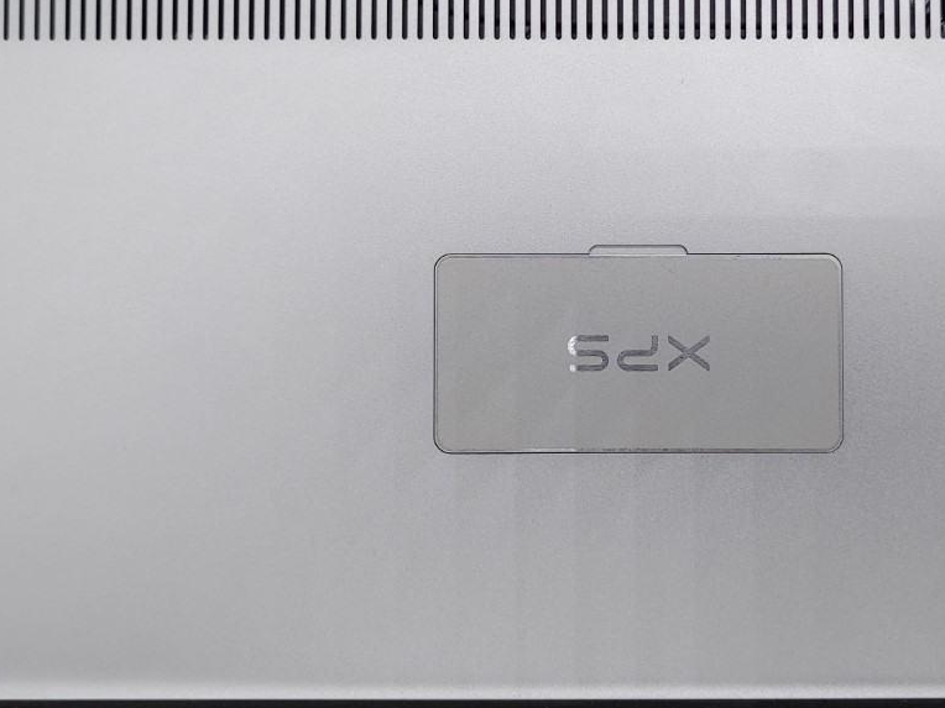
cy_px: 346
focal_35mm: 49
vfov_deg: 29.7
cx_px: 641
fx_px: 1338
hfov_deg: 38.4
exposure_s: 1/85
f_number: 1.8
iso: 50
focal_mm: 4.36
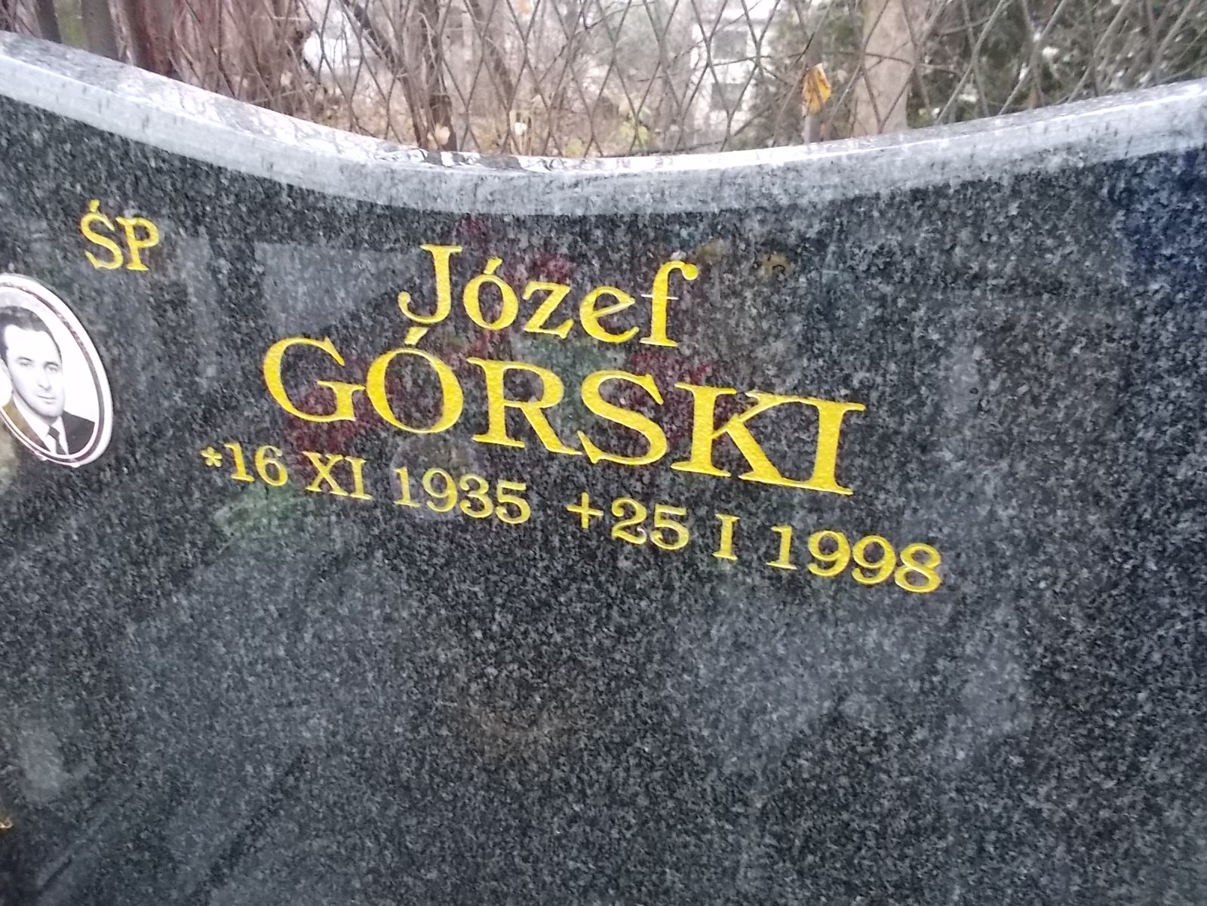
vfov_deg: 53.1
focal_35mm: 26
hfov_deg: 67.3
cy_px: 453
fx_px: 907
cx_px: 604
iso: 400
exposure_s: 1/60
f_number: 3.2
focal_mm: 4.6
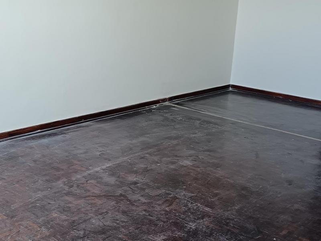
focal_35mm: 48
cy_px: 120
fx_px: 445
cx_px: 160
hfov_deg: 39.7
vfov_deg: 30.3
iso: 536
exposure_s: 1/100
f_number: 1.75
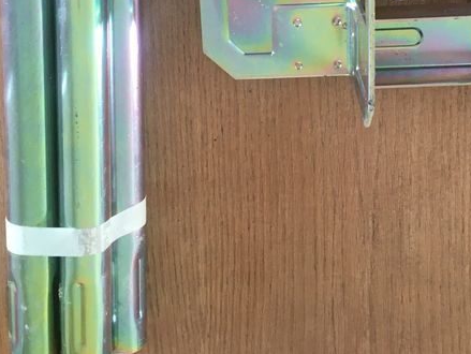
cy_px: -14
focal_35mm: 66
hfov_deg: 29.3
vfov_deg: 21.4
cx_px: 274
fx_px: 899
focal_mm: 4.15
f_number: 2.2
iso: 80
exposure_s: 1/33
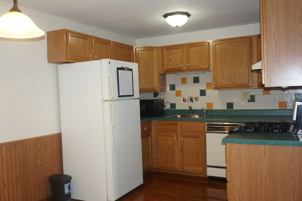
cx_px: 151
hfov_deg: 57.3
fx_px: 277
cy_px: 100
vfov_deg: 39.9
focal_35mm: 33
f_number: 4
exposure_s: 1/60
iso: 400
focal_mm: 22
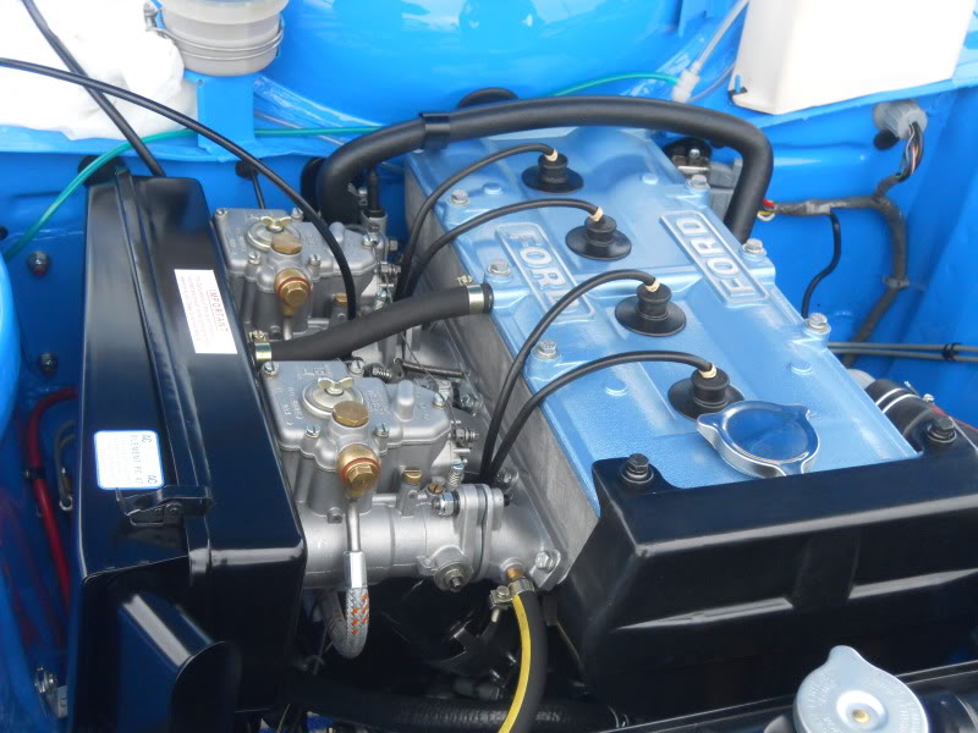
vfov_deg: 31.5
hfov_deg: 41.2
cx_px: 489
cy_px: 366
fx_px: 1300
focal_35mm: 46
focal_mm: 8.3
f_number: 3.4
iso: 400
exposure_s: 1/250
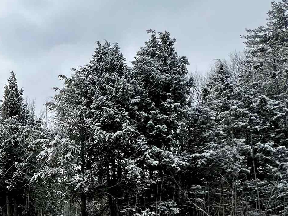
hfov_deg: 32.1
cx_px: -100
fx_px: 349
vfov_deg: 31.0
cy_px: 230
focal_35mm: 42
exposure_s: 1/2597
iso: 32
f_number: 1.8
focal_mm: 1.57
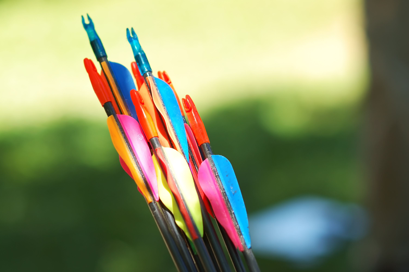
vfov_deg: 10.7
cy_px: 136
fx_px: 1447
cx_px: 204
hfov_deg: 16.1
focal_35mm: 128
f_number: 3.5
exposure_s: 1/400
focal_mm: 85
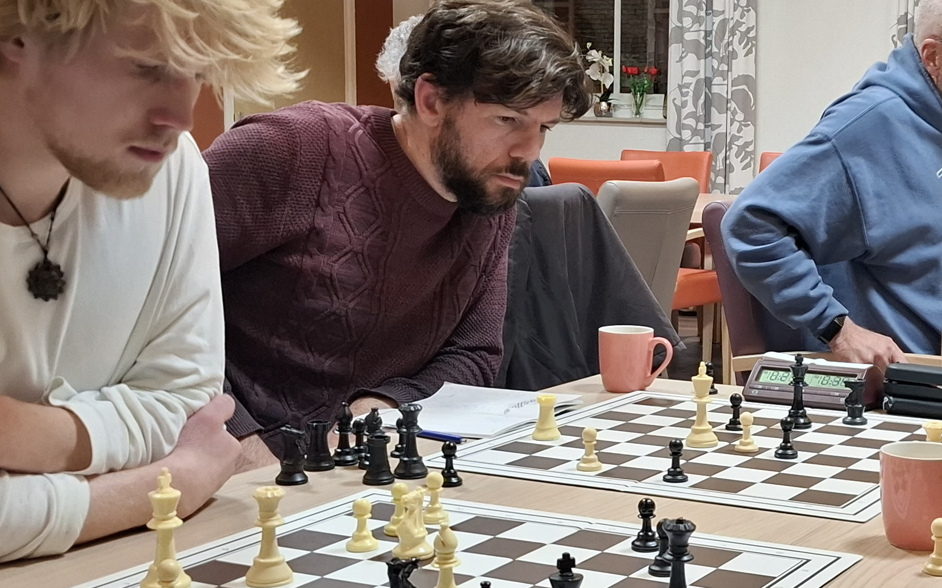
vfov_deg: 21.6
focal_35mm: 60
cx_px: 721
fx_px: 1540
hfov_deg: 33.2
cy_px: 310
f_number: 1.8
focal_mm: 5.54
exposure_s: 1/33
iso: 250
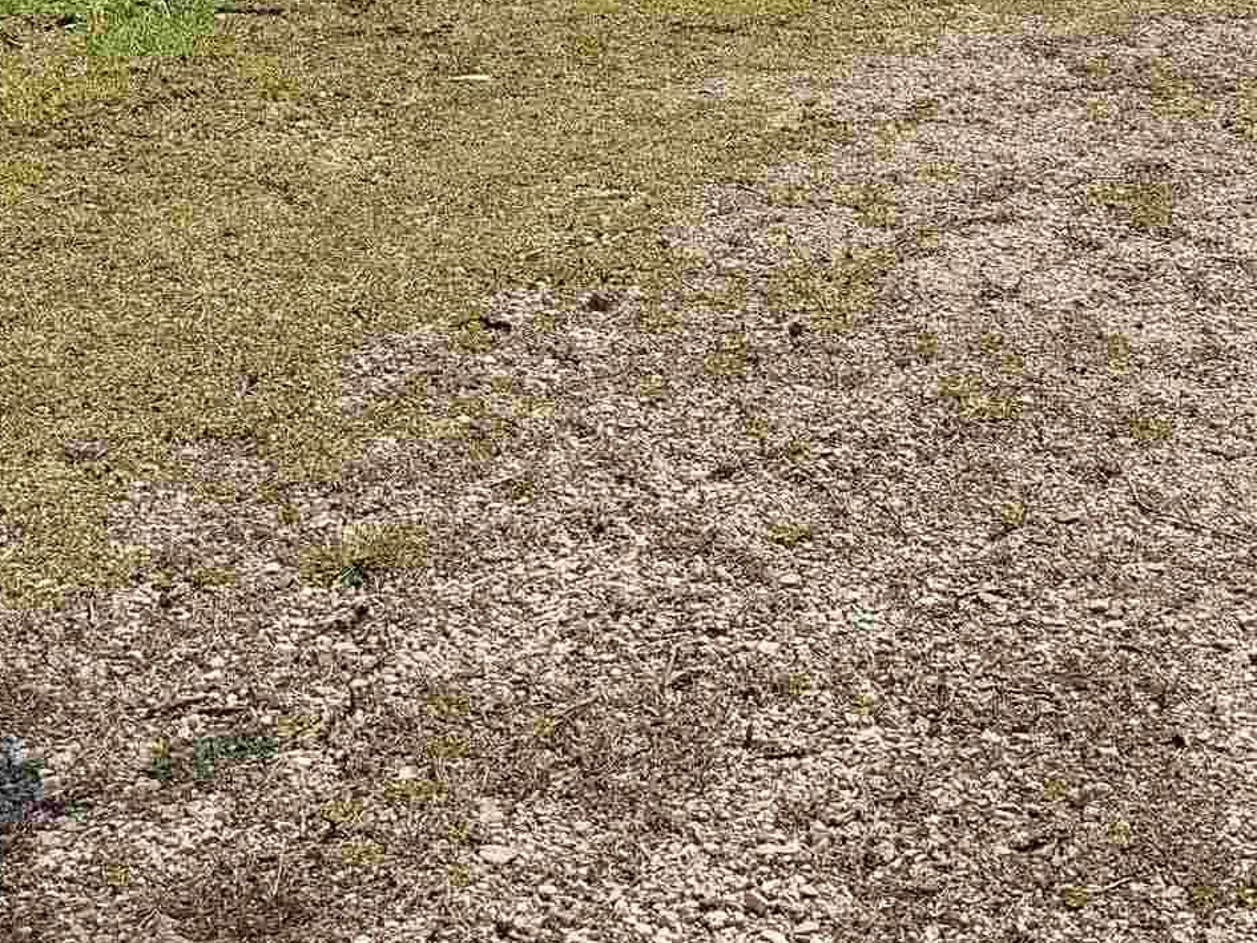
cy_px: -221
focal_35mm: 78
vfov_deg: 17.9
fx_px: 2833
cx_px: 619
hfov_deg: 25.0
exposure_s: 1/4975
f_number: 1.78
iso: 80
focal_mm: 6.76
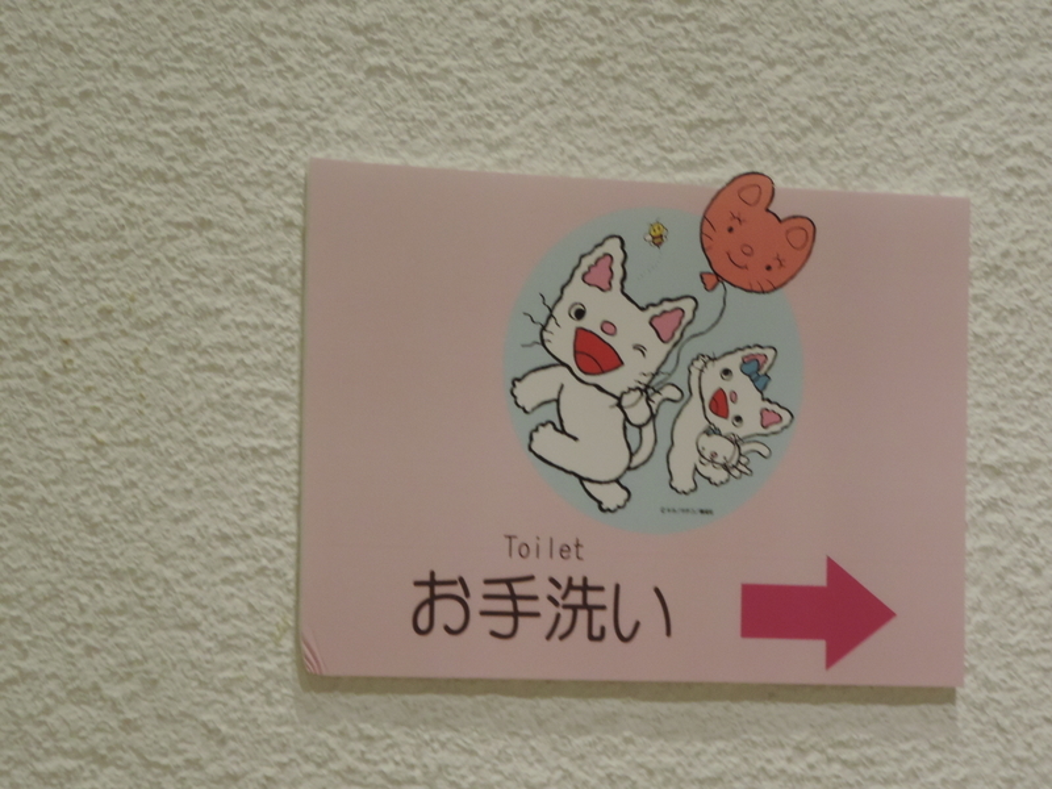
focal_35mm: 145
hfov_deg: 13.6
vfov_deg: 10.2
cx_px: 526
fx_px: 4407
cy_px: 394
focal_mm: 25.8
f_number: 4.4
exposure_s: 1/30
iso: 560
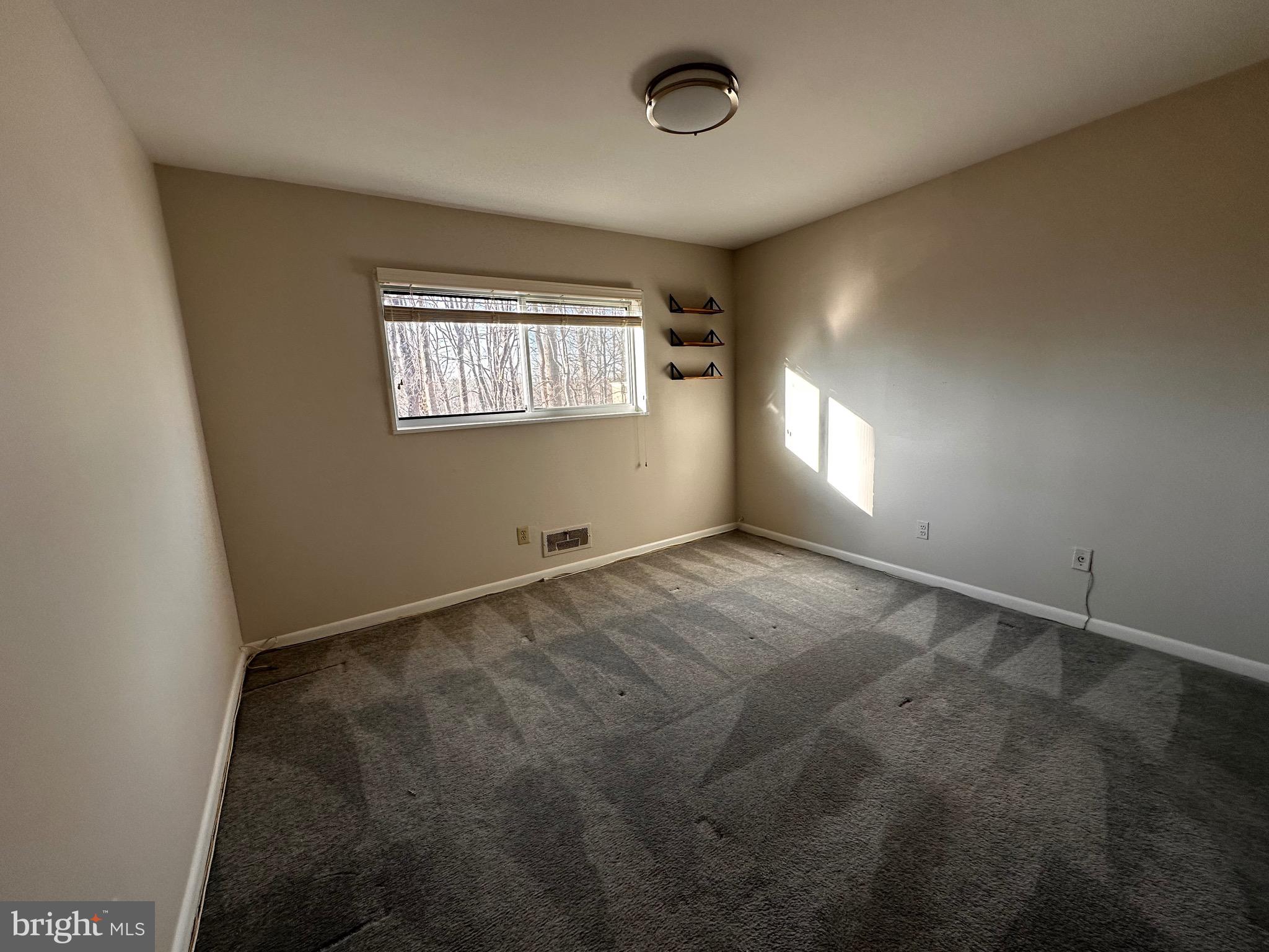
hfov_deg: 102.1
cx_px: 634
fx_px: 513
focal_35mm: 14
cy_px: 476
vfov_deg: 85.7
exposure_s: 1/120
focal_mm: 2.22
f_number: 2.2
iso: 80
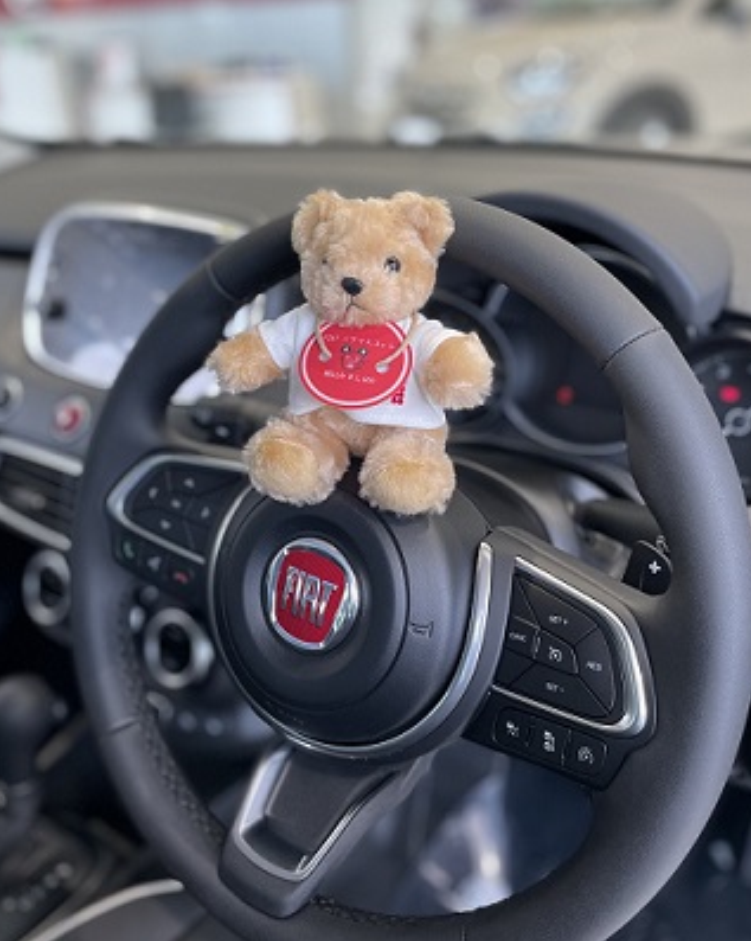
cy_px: 439
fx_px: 890
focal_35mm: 32
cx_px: 357
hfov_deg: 45.7
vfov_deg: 55.6
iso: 80
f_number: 1.6
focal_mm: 4.2
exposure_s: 1/120
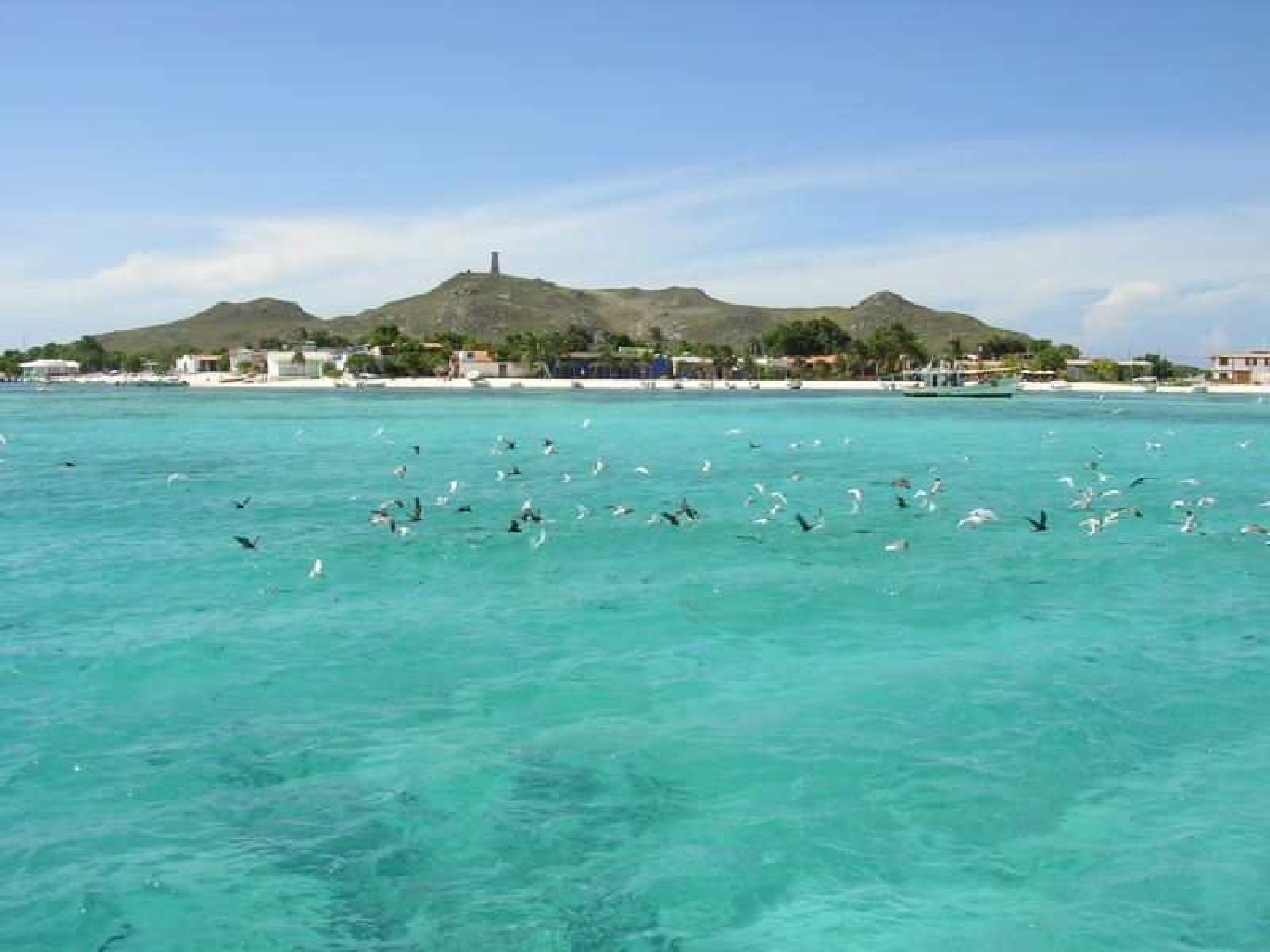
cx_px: 635
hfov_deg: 49.0
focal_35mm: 38
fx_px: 1394
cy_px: 476
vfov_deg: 37.7
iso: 50
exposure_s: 1/294
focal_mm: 5.8
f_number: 5.6
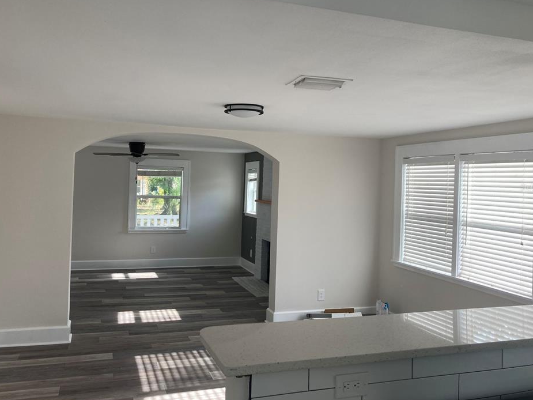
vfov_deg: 45.4
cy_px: 187
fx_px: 477
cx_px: 260
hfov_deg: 58.3
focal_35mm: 31
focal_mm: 3.99
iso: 32
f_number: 1.8
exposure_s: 1/121
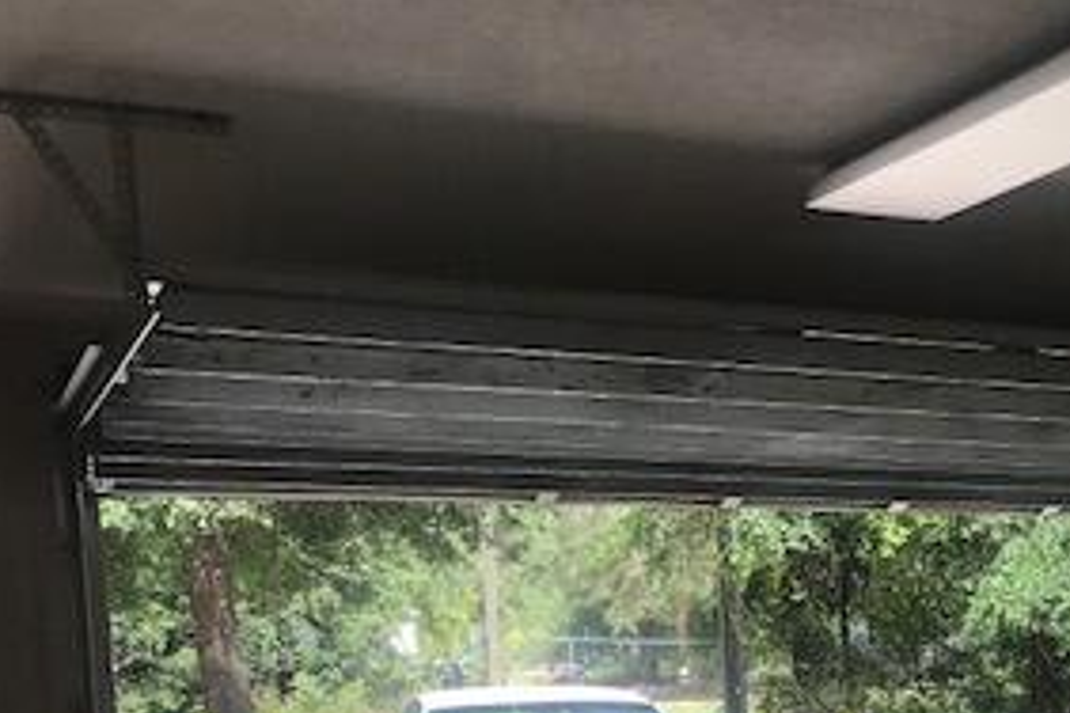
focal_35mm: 66
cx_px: 1131
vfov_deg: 19.3
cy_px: 891
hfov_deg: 28.2
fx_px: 1962
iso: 20
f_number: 1.8
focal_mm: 3.99
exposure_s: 1/573
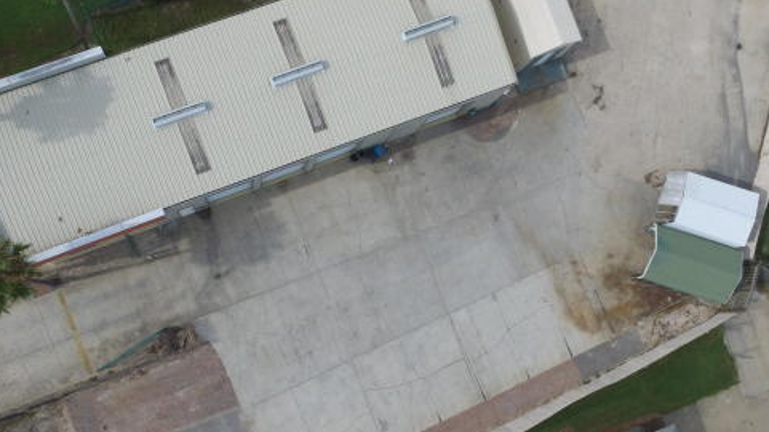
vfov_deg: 39.4
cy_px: 302
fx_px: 591
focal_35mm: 29
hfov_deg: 65.3
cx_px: 297
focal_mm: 3.61
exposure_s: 1/1252
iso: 100
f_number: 2.8
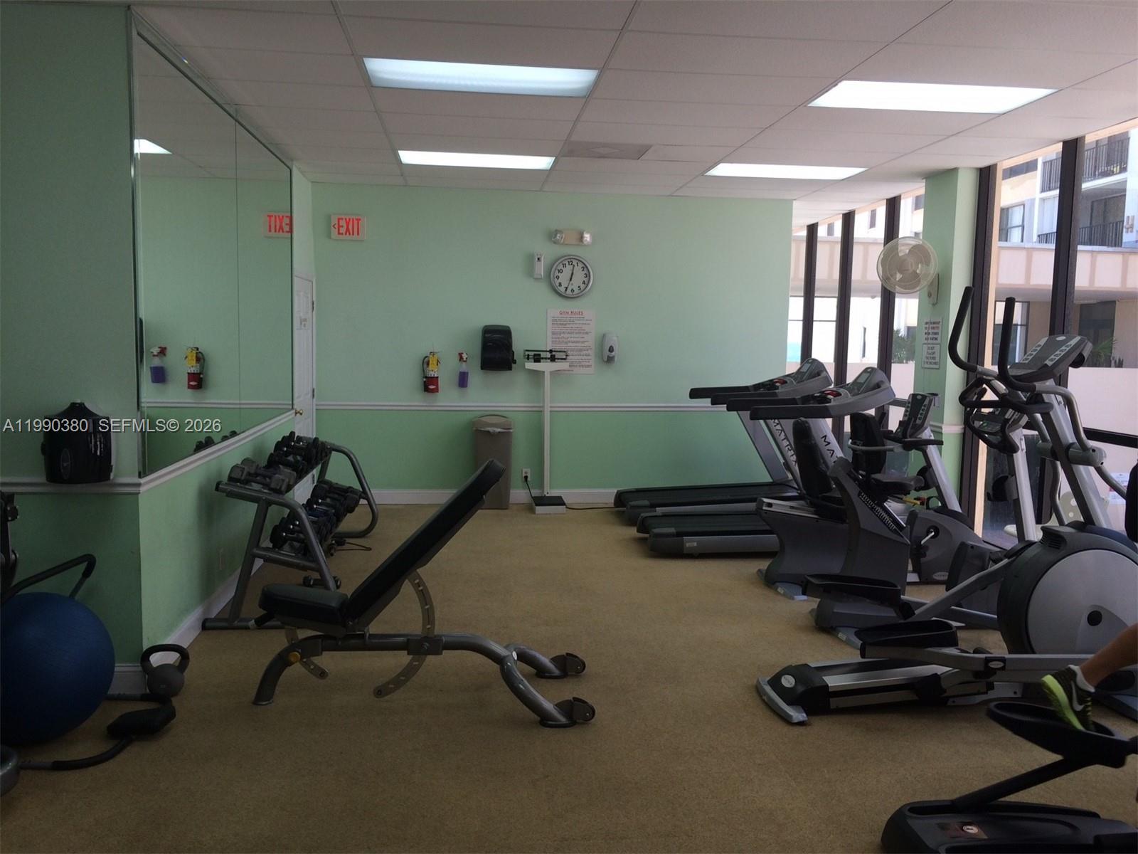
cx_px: 569
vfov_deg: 48.2
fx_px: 953
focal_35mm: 29
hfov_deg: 61.7
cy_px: 427
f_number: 2.2
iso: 32
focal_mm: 4.15
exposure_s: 1/120
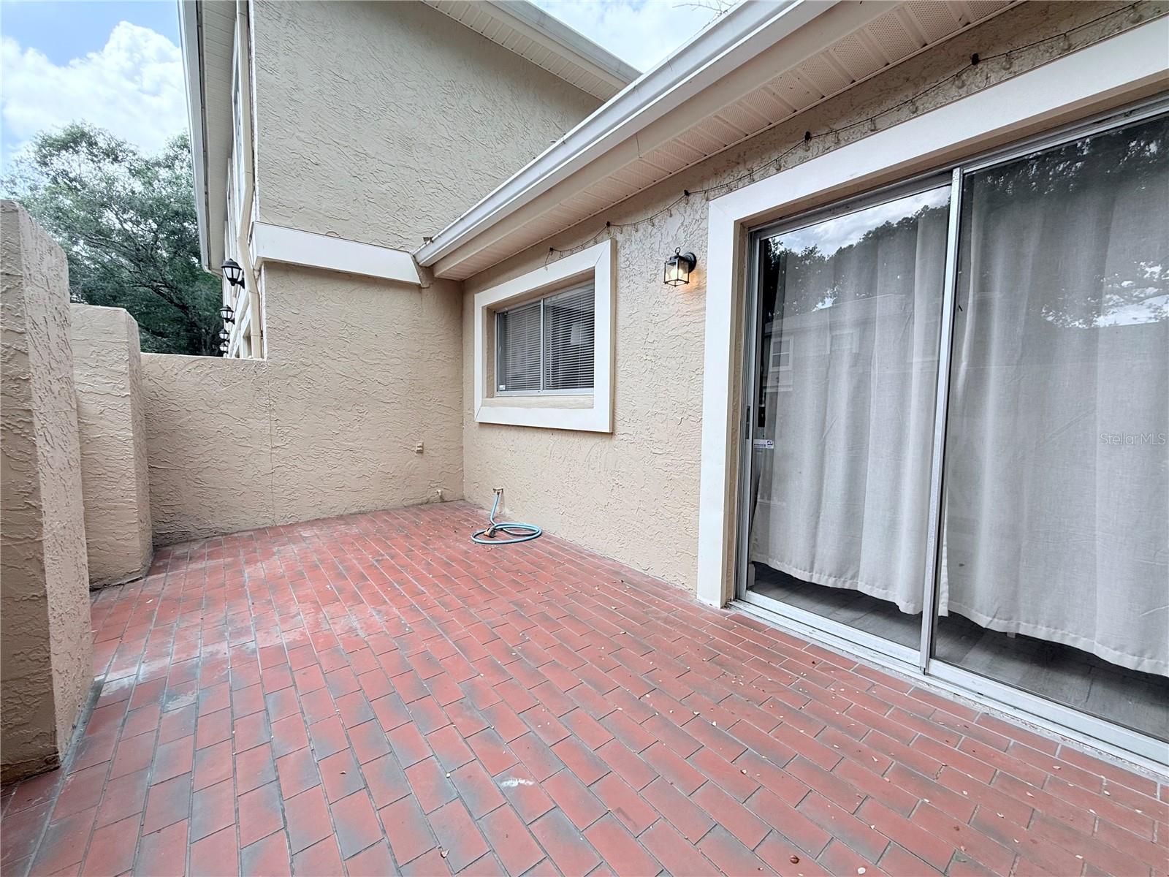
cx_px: 584
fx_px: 473
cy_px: 438
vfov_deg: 85.7
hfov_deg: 102.1
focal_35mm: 14
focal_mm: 2.22
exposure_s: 1/381
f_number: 2.2
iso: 50
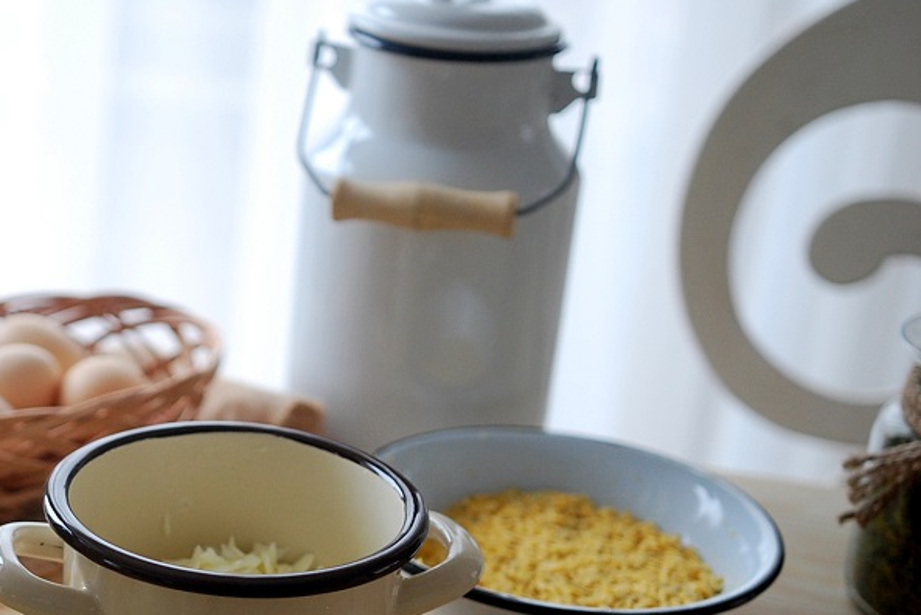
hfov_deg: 24.5
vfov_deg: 16.8
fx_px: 2073
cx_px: 149
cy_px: 417
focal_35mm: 81
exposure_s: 1/200
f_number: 1.8
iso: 400
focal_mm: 32
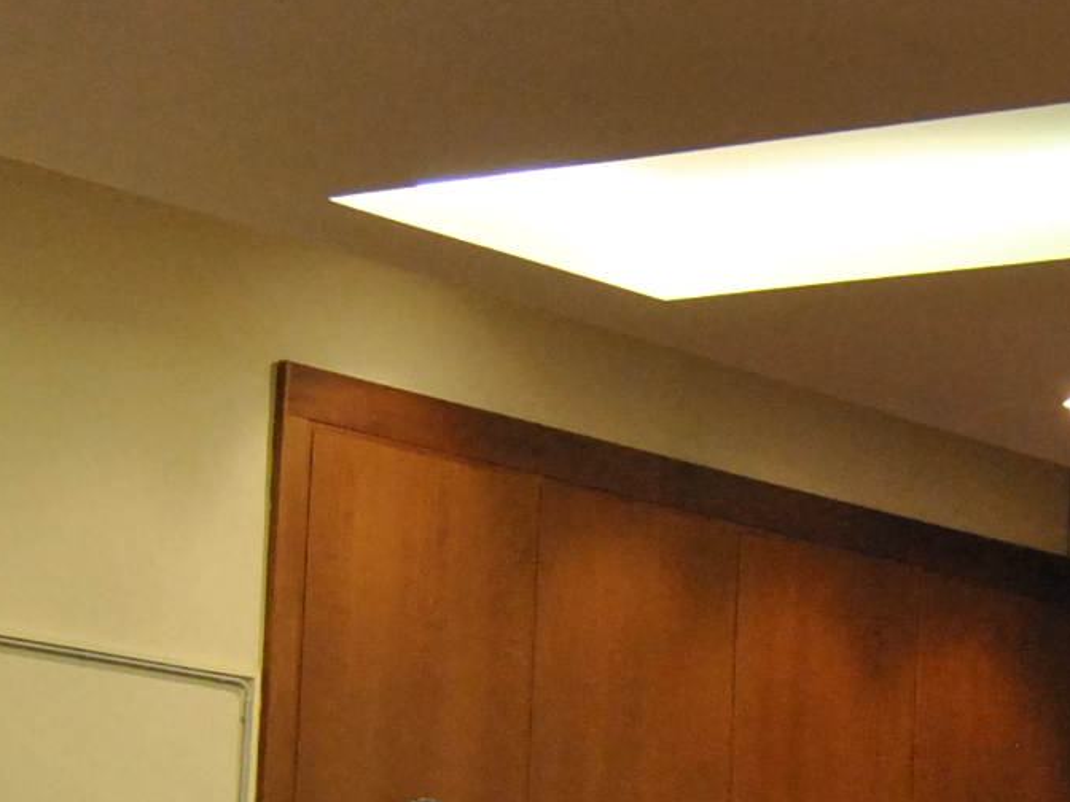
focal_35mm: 137
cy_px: 1028
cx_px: 1194
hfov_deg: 14.1
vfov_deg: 10.6
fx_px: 4235
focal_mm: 22
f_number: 4.5
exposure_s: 1/80
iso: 800
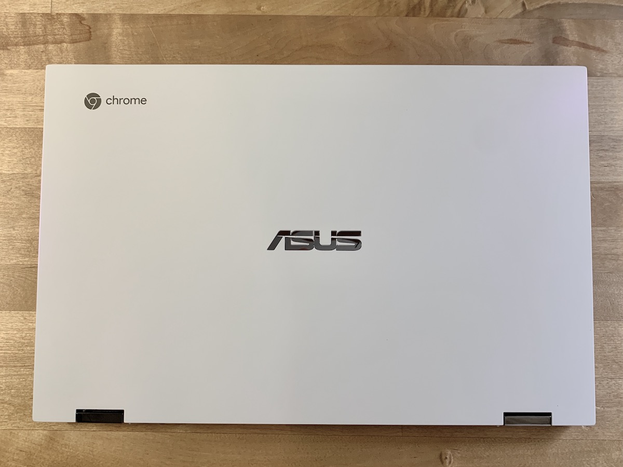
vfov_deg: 53.1
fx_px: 468
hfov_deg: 67.3
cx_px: 312
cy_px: 234
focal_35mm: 26
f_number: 1.8
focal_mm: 4.25
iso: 100
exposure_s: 1/60
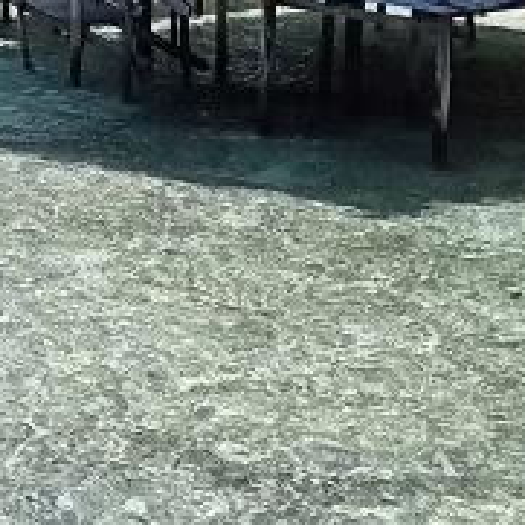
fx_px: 1956
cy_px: -232
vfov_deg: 14.4
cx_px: -267
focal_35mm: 114
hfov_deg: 14.3
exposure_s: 1/1012
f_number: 2.2
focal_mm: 3.46
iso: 101
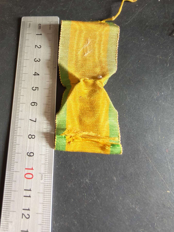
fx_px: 154
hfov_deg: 58.9
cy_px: 116
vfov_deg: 73.9
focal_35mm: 23
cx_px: 87
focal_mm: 2.32
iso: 500
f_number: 2
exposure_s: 1/34.2
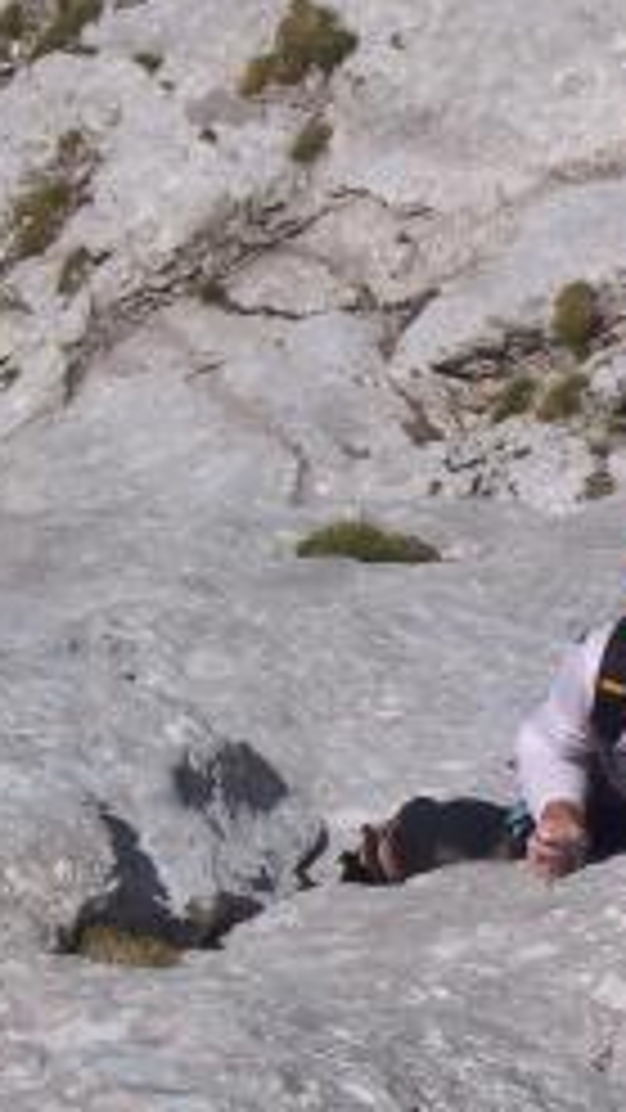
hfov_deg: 4.0
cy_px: 786
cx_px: 694
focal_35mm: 305
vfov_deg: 7.1
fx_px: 8997
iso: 80
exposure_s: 1/500
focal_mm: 18.1
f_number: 8
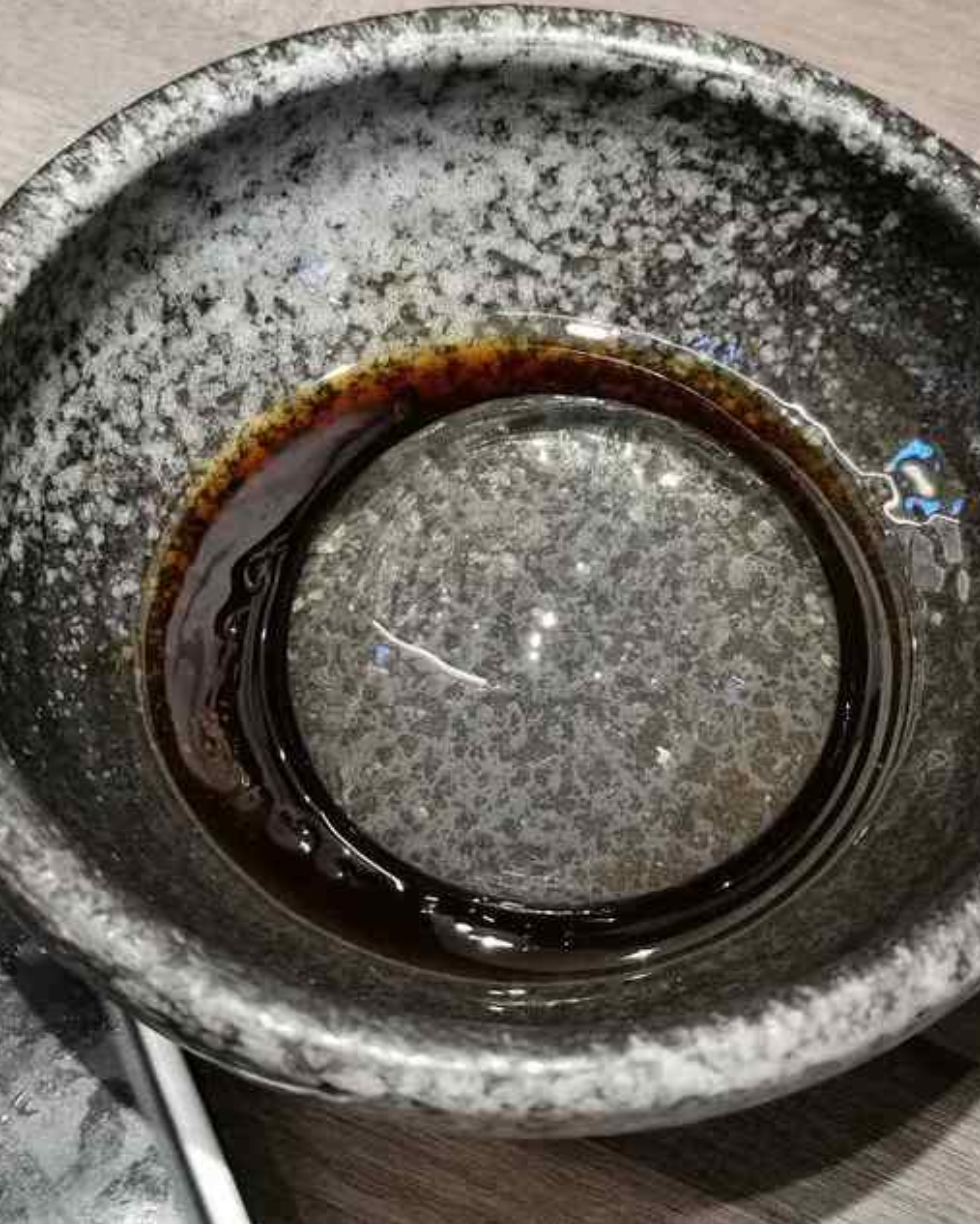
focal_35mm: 55
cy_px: 610
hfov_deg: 27.6
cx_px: 530
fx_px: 1993
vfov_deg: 34.1
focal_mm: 5.58
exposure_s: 1/100
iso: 250
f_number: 1.8
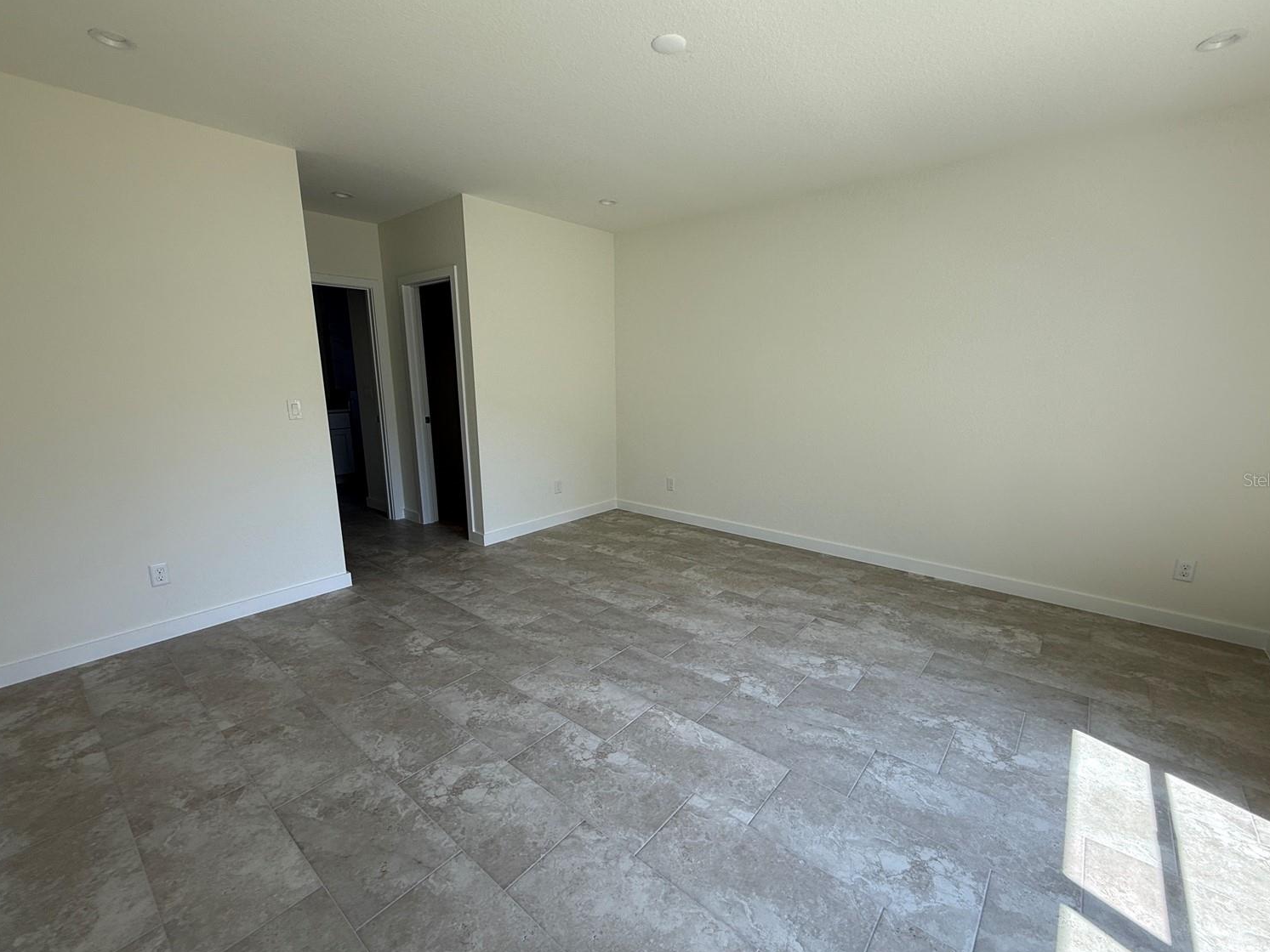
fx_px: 550
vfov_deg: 81.8
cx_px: 643
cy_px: 479
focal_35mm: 15
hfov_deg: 98.2
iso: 40
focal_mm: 2.22
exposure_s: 1/101
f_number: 2.2
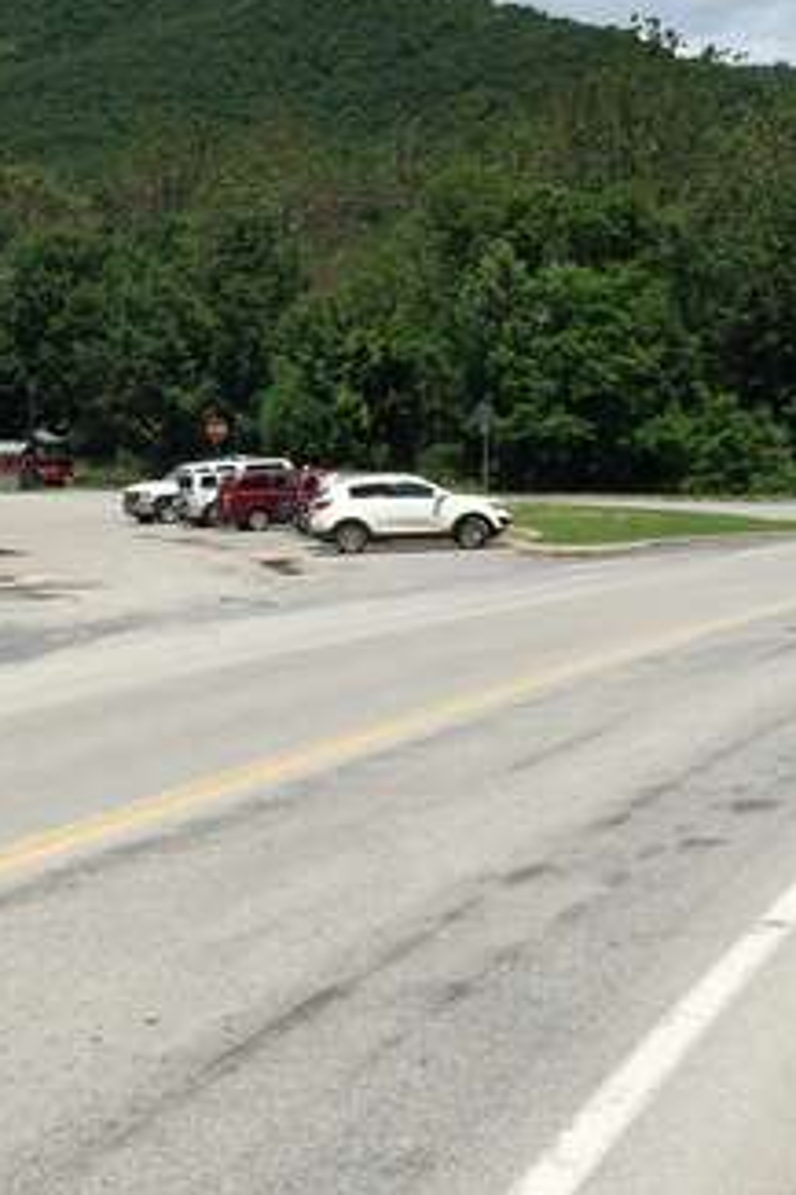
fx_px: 2457
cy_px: 429
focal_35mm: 74
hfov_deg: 18.0
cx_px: 44
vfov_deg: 27.2
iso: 32
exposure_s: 1/2475
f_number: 2.2
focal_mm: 4.15
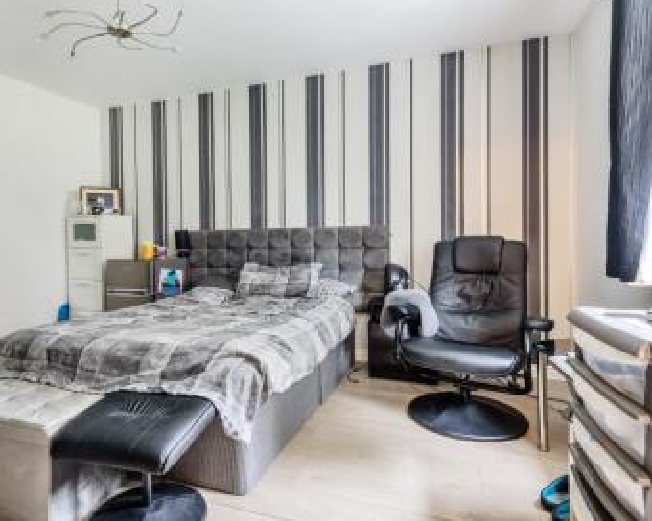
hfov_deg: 77.3
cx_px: 288
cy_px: 246
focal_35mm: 21
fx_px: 405
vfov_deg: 65.5
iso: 200
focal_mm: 16
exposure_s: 2
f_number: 8
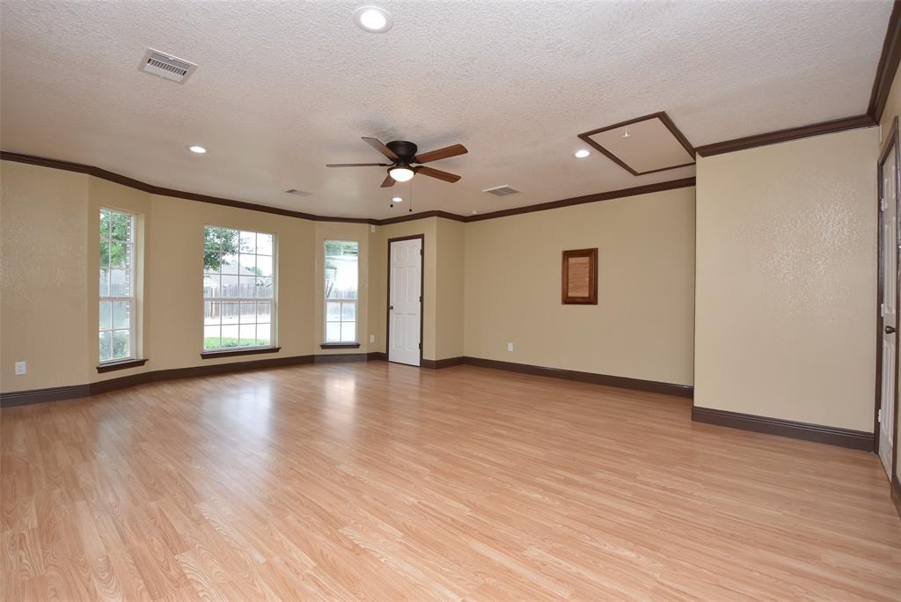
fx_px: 376
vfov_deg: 77.4
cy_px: 301
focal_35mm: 15
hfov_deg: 100.4
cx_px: 450
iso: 500
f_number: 5.6
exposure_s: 1/60
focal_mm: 10
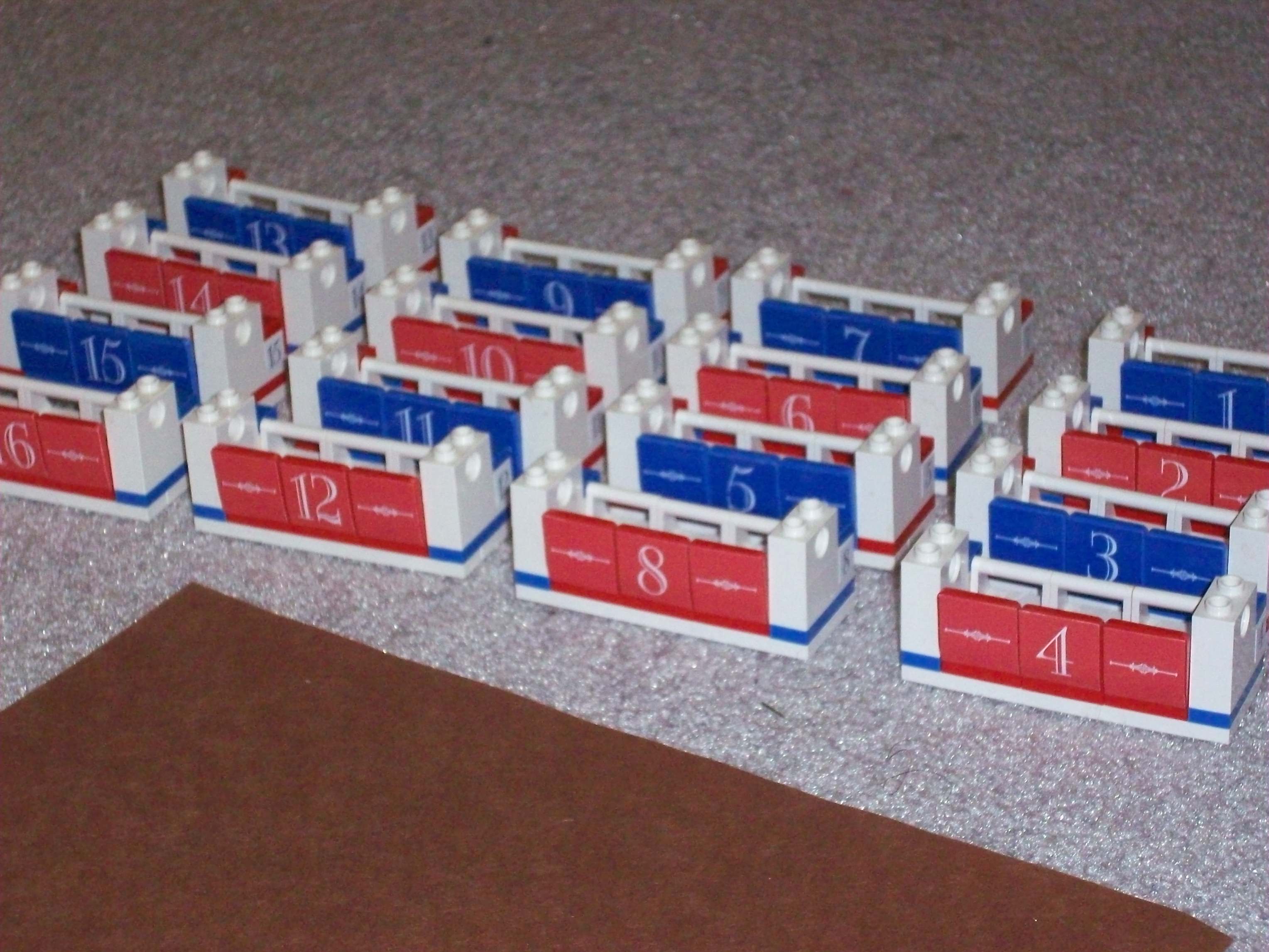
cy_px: 476
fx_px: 3373
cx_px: 634
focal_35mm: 92
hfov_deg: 21.3
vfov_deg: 16.1
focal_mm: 15.3
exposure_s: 1/229
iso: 400
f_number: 4.7
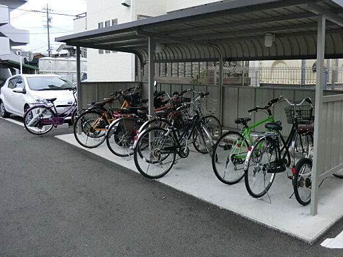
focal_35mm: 30
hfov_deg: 59.3
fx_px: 297
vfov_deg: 46.6
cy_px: 106
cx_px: 212
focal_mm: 4.3
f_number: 3.2
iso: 160
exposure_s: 1/60
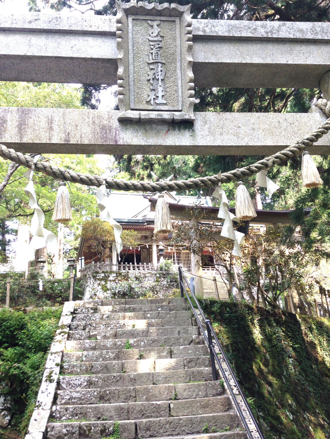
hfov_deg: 42.9
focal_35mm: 33
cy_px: 220
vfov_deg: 55.4
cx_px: 165
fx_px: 419
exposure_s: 1/168
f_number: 2.4
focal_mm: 4.12
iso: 50
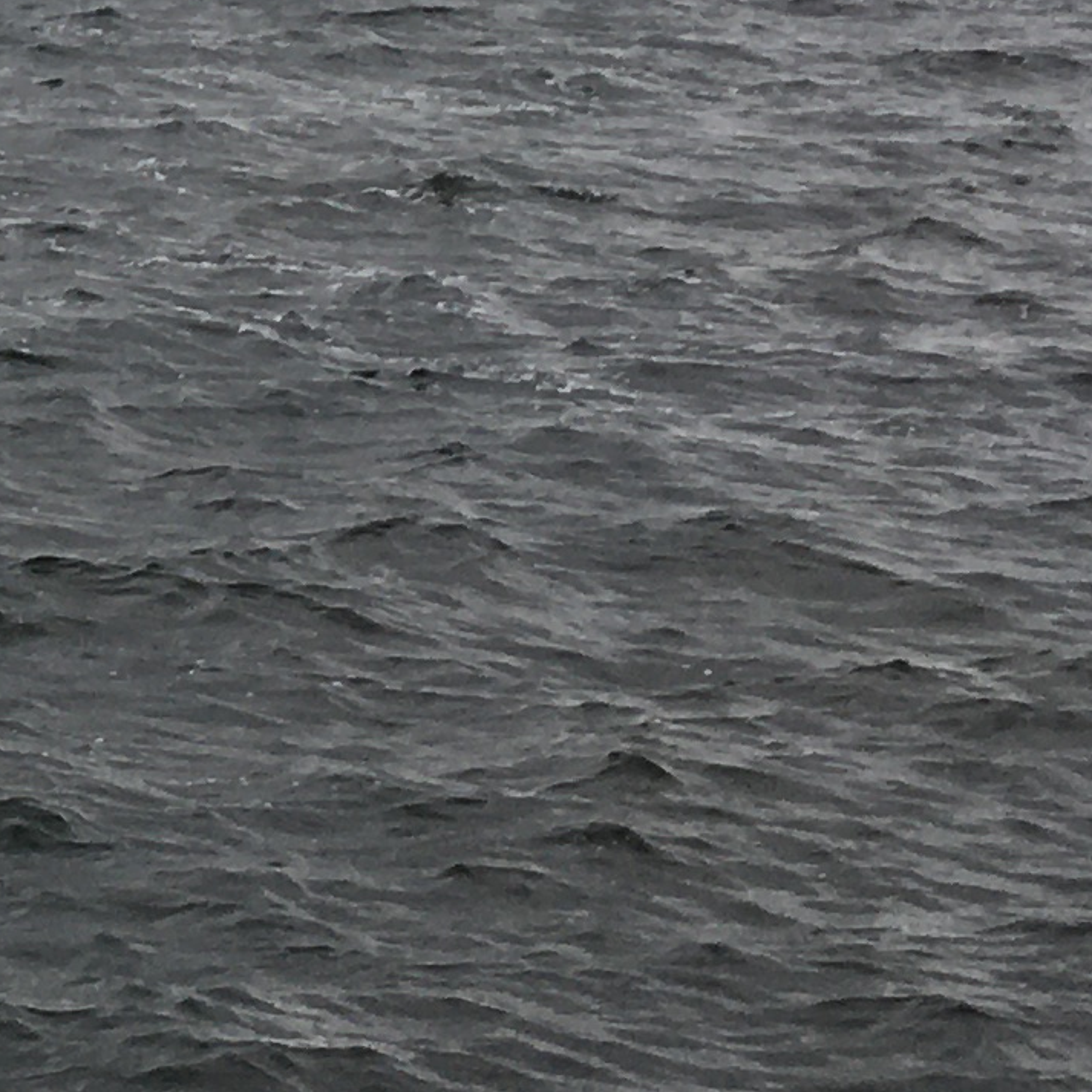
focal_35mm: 145
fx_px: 5175
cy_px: -93
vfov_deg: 11.9
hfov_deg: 10.5
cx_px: -1453
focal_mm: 4.15
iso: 25
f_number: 2.2
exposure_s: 1/382
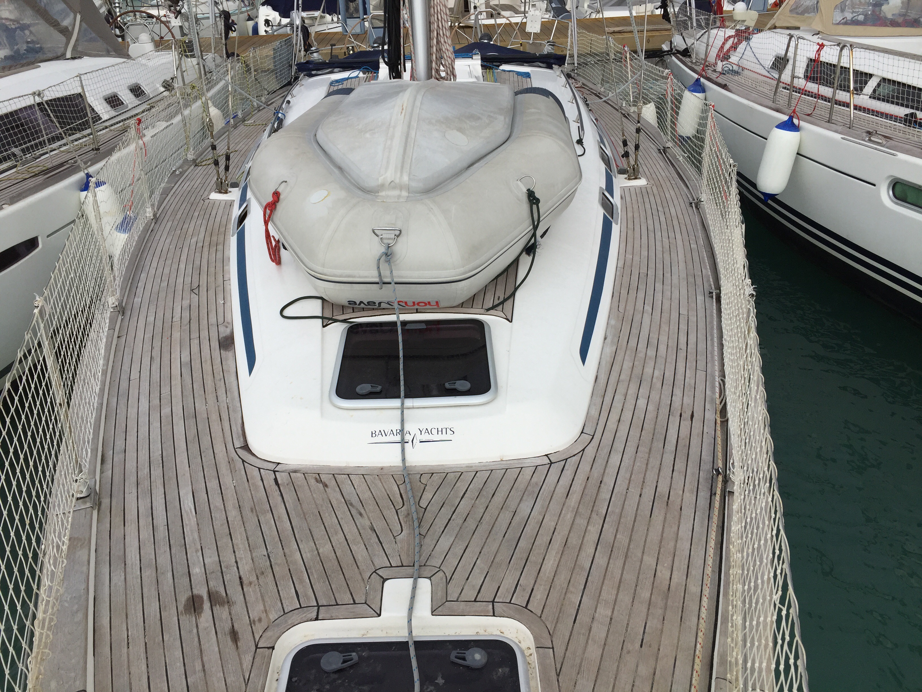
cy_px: 346
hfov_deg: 61.7
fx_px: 772
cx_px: 461
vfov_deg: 48.2
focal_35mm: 29
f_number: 2.2
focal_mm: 4.15
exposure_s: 1/1236
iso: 32
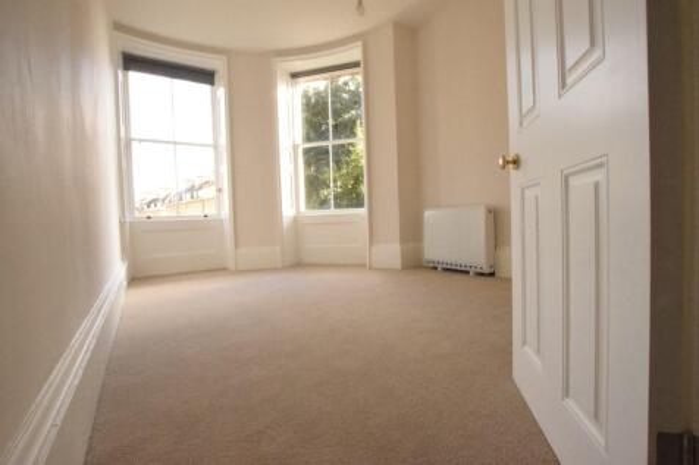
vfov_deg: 77.3
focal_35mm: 15
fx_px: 291
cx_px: 350
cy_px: 232
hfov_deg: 100.4
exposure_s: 1/25
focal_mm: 10
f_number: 22
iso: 3200
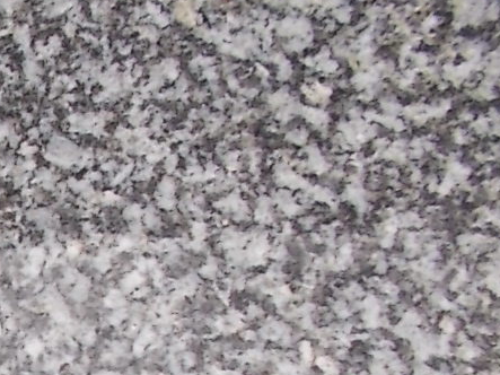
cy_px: 544
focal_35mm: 94
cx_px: -389
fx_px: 1357
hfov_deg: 17.2
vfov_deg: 14.7
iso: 80
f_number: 3.2
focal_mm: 4.6
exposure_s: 1/60
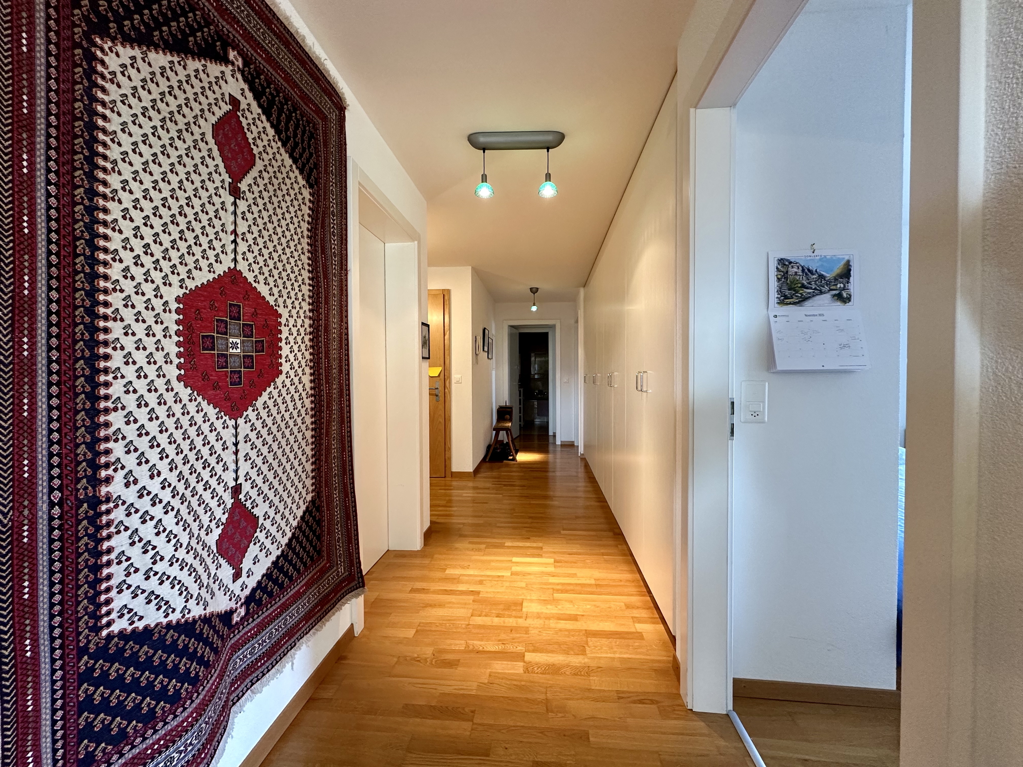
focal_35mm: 14
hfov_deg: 102.1
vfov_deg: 85.7
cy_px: 384
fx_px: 414
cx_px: 512
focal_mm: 2.22
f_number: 2.2
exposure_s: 1/50
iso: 250
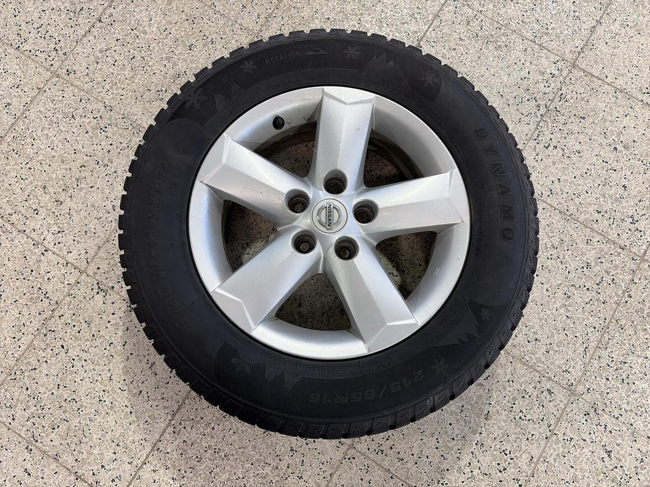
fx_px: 488
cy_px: 244
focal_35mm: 26
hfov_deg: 67.3
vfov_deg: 53.1
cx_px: 325
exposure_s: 1/100
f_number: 1.6
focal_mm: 5.96
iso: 80
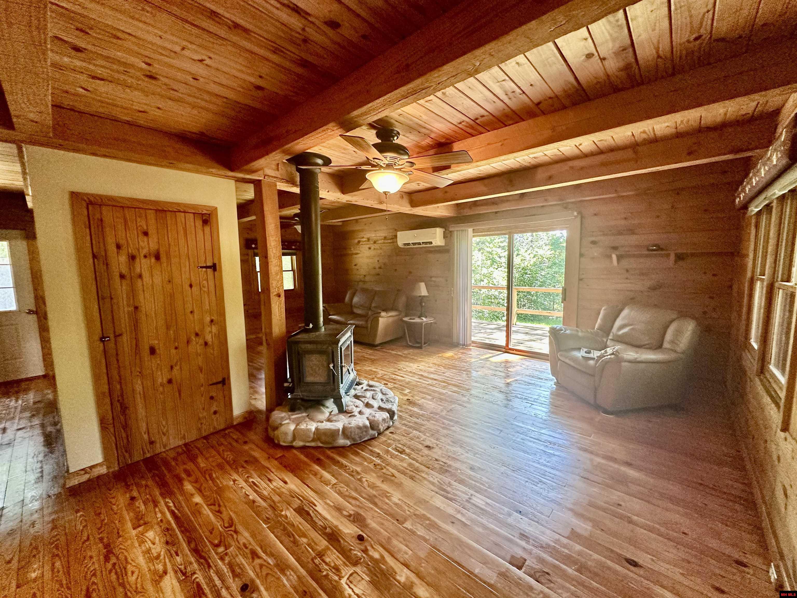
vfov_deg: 85.7
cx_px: 398
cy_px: 299
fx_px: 322
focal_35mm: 14
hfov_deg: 102.1
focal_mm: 2.22
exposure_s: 1/120
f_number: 2.2
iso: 320
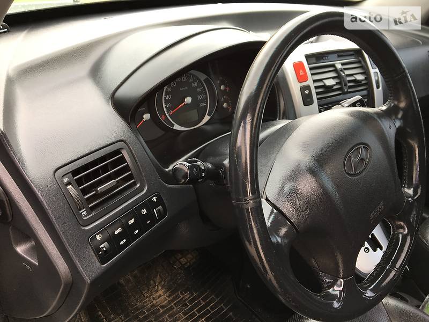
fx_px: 359
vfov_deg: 48.2
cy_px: 161
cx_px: 214
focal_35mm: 29
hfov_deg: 61.7
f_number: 2.2
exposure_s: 1/50
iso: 25
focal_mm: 4.2
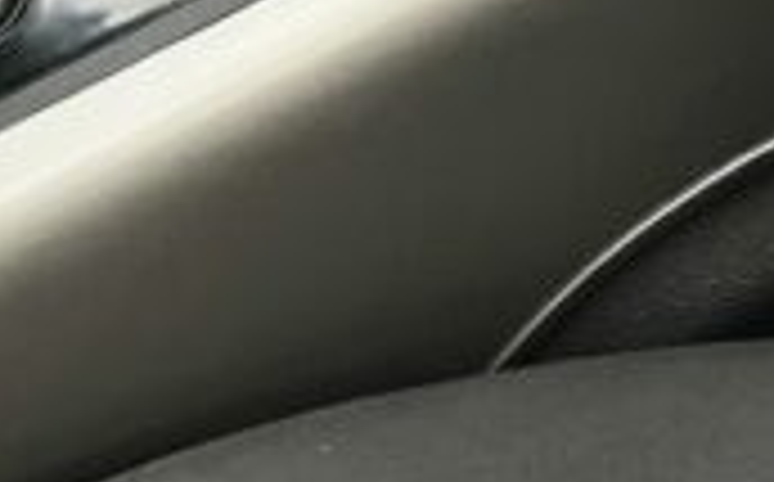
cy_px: -356
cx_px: -369
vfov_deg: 3.4
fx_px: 8005
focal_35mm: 380
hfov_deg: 5.5
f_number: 2.8
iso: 500
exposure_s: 1/23
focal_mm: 9
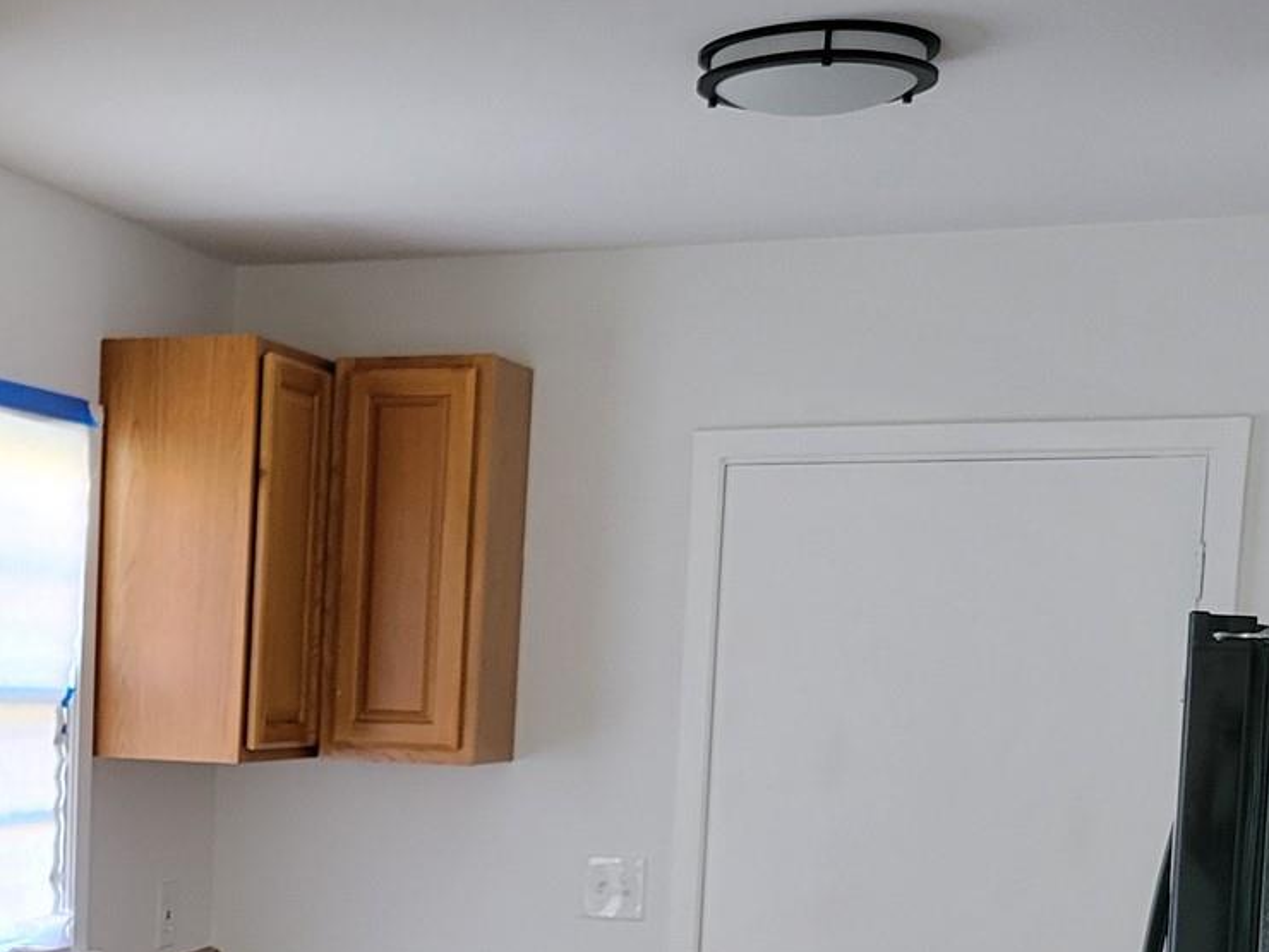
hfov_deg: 25.3
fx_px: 2639
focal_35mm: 72
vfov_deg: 19.9
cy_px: 918
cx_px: -84
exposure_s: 1/40
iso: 250
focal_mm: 5.4
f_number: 1.8
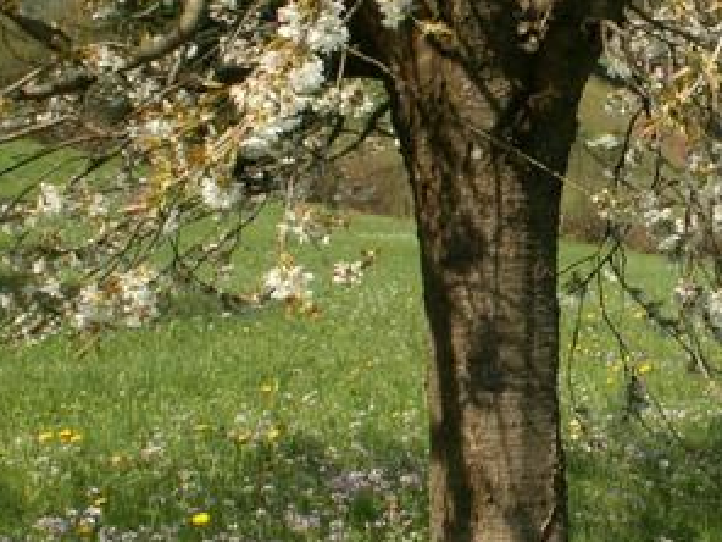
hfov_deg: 20.5
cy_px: 215
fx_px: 1940
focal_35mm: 93
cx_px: 685
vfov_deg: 15.9
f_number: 5.6
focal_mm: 7.22
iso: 50
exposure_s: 1/160
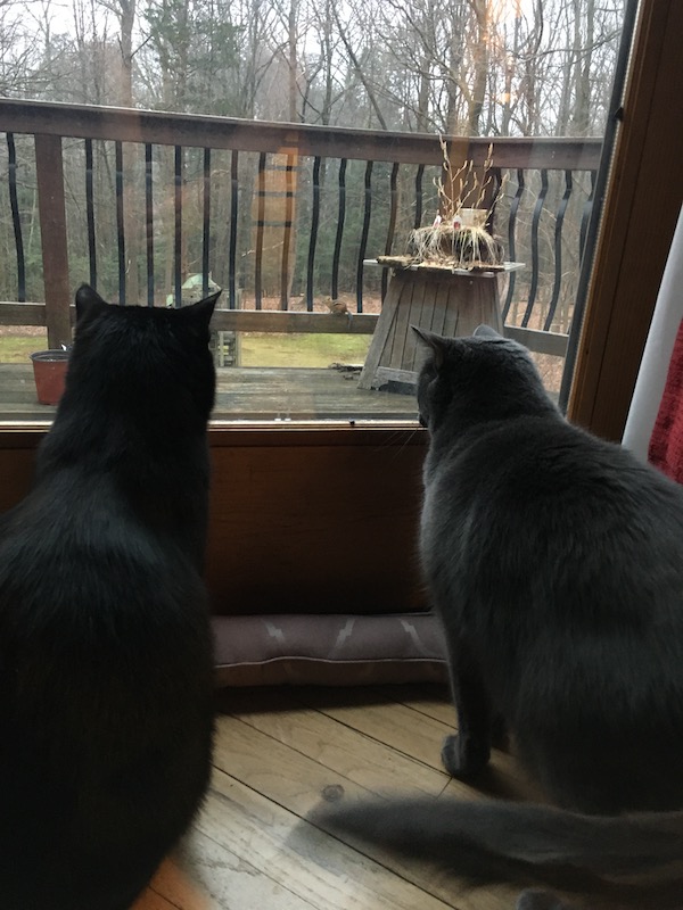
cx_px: 342
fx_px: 763
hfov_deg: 48.2
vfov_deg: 61.7
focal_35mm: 29
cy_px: 455
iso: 200
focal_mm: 4.15
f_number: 2.2
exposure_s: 1/24
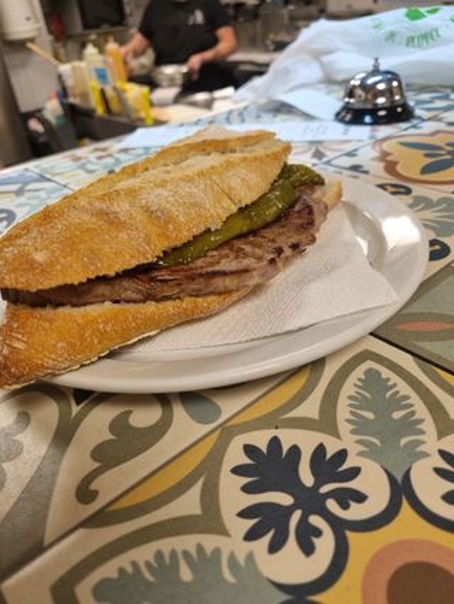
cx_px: 227
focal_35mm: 26
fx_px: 454
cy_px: 302
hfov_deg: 53.1
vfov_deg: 67.3
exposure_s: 1/100
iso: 200
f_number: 1.8
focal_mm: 5.4
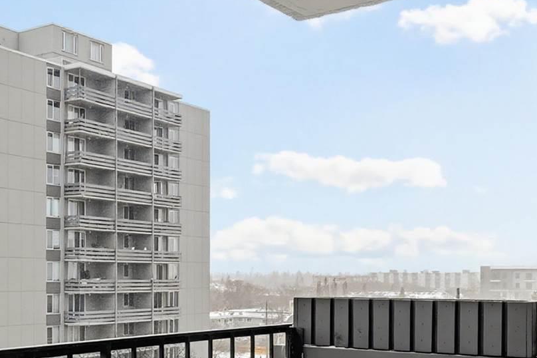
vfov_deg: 23.5
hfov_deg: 32.9
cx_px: 31
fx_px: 850
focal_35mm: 57
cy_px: 270
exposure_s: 1/1000
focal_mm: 15
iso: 400
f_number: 8
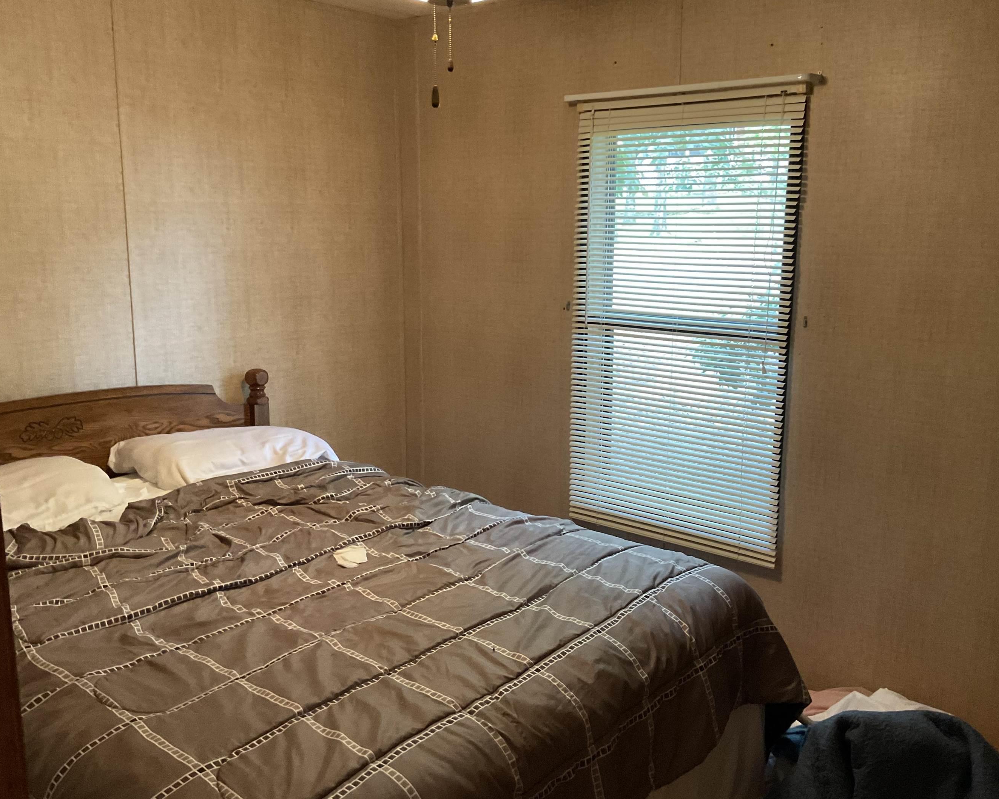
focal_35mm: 33
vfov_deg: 44.5
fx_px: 976
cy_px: 406
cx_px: 517
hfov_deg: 54.2
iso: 250
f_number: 1.8
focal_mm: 3
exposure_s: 1/40
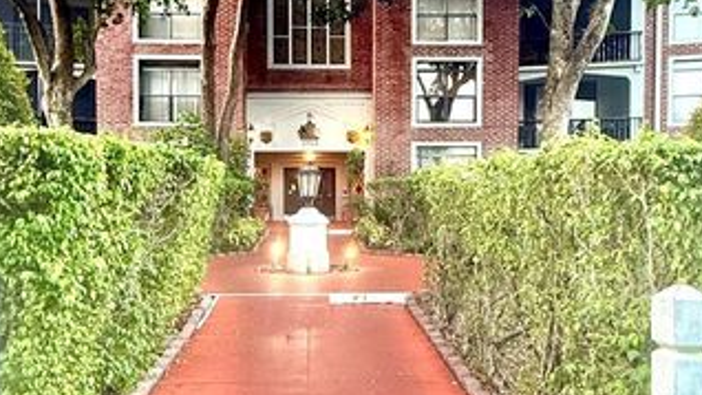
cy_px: 189
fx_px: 596
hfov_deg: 61.0
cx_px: 329
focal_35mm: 32
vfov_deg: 36.7
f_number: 2.2
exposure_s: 1/60
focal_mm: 2.22
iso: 400
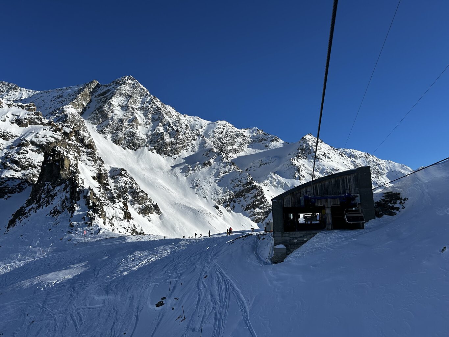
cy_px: 168
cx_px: 224
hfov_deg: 67.3
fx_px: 337
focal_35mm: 26
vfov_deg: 53.1
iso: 50
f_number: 1.5
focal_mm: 5.7
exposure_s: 1/7463
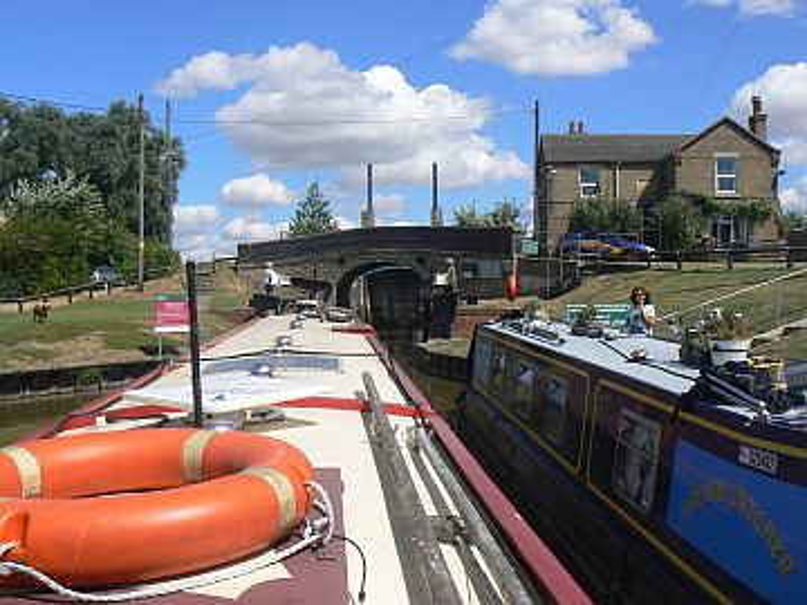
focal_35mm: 36
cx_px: 404
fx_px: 839
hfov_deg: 51.4
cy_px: 302
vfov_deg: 39.7
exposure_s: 1/500
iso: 80
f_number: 7.1
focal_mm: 6
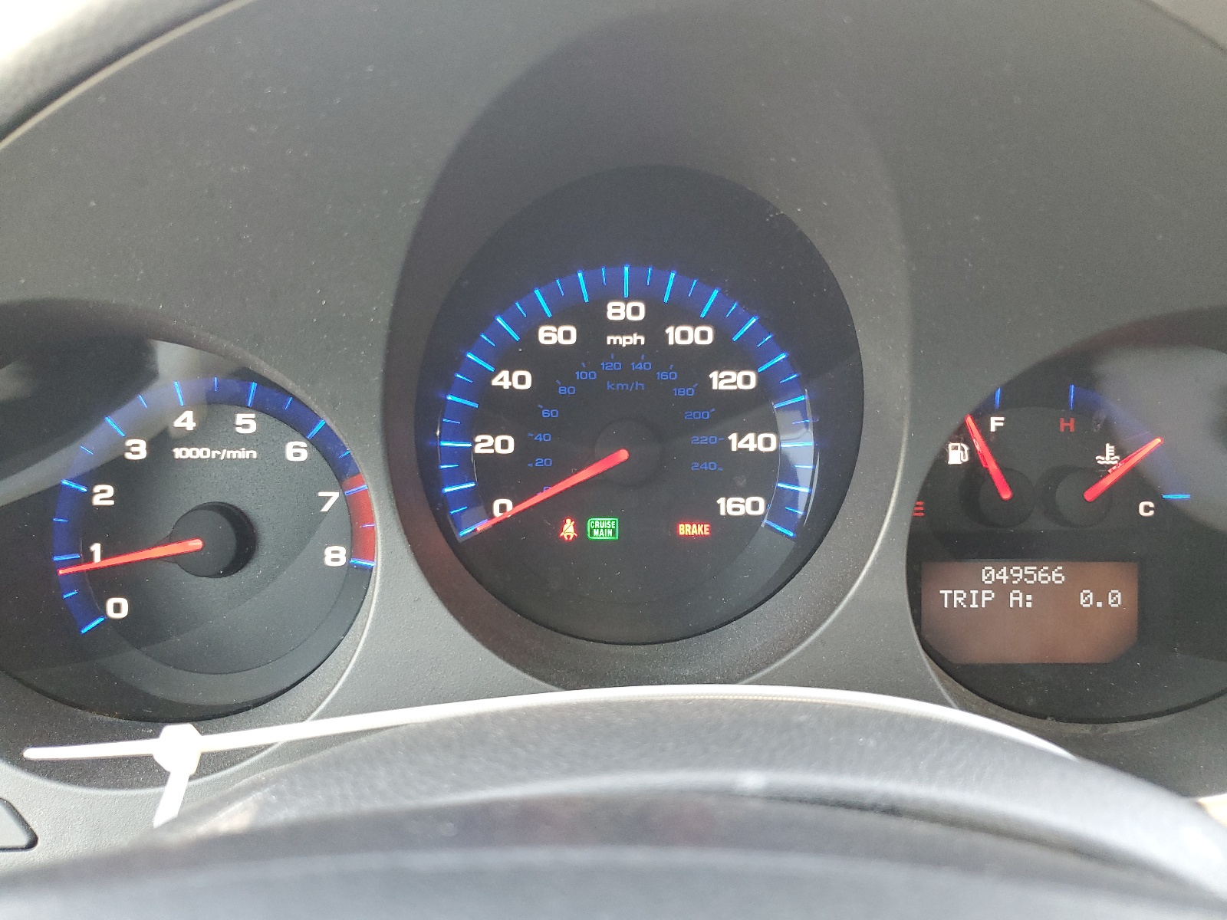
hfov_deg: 67.3
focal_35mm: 26
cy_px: 460
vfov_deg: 53.1
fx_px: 922
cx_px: 614
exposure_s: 1/50
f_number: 1.5
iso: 161
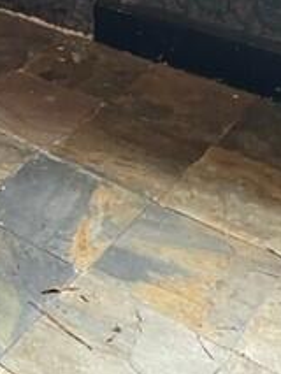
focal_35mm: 78
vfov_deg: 21.8
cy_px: -146
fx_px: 843
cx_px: -121
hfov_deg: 17.3
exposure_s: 1/44
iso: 500
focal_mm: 4.2
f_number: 1.6
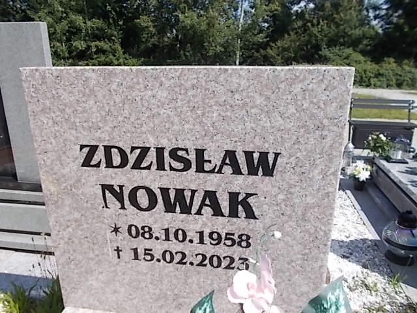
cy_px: 156
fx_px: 313
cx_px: 208
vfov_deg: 53.1
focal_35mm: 26
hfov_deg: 67.3
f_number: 8
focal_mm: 4.6
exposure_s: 1/125
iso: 80
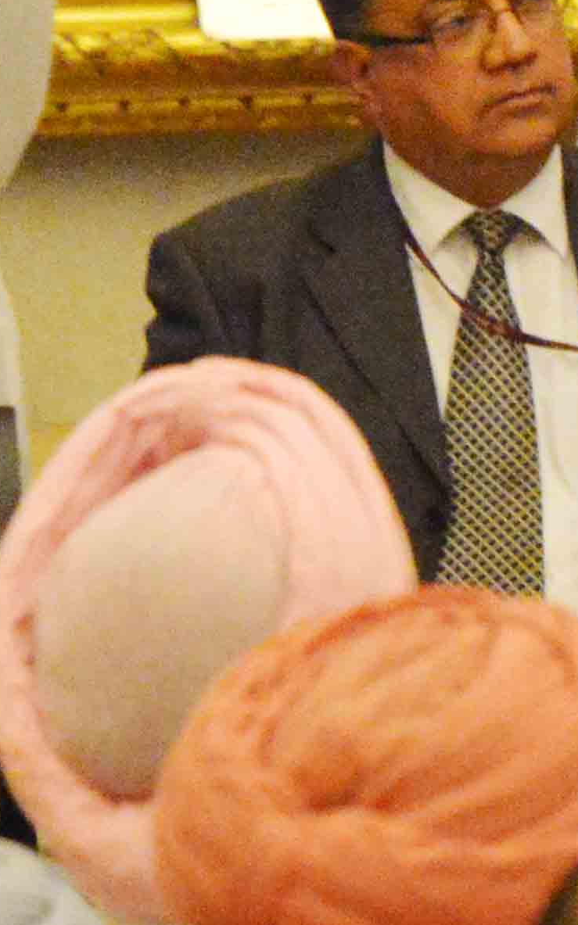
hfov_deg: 1.3
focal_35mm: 1015
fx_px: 25591
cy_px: 748
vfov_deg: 2.1
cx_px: 1102
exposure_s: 1/80
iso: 6400
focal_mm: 160
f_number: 6.3
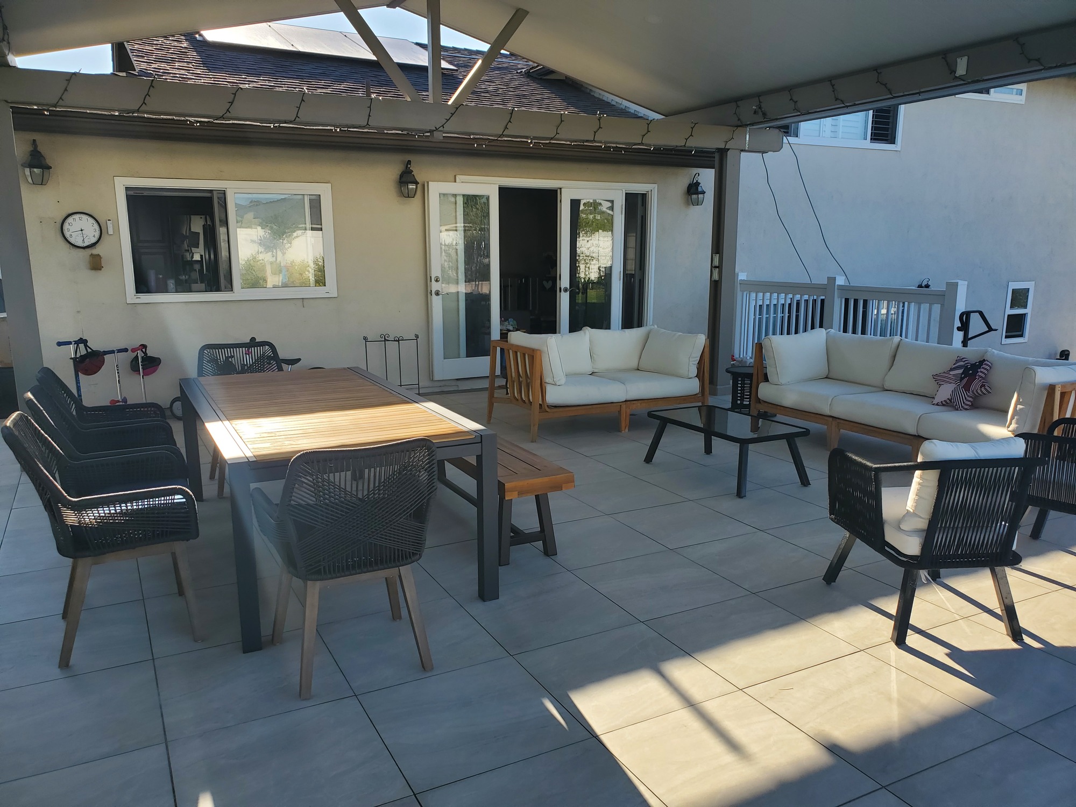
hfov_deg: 67.3
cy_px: 404
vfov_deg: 53.1
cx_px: 538
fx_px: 808
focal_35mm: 26
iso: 50
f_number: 2.4
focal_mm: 4.3
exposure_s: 1/720
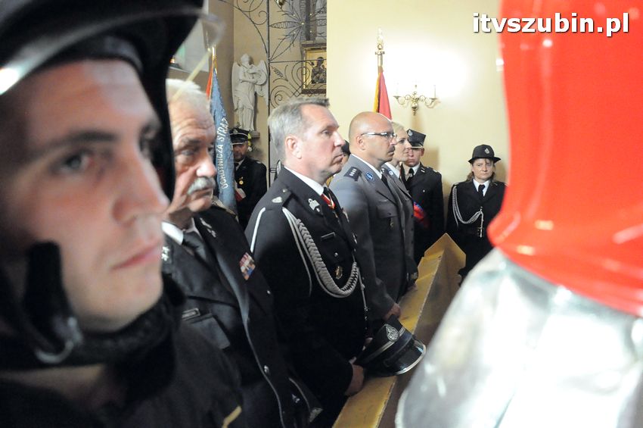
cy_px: 214
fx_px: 482
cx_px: 322
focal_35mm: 27
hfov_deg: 67.4
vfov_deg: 47.8
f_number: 4.5
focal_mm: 18
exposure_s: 1/80
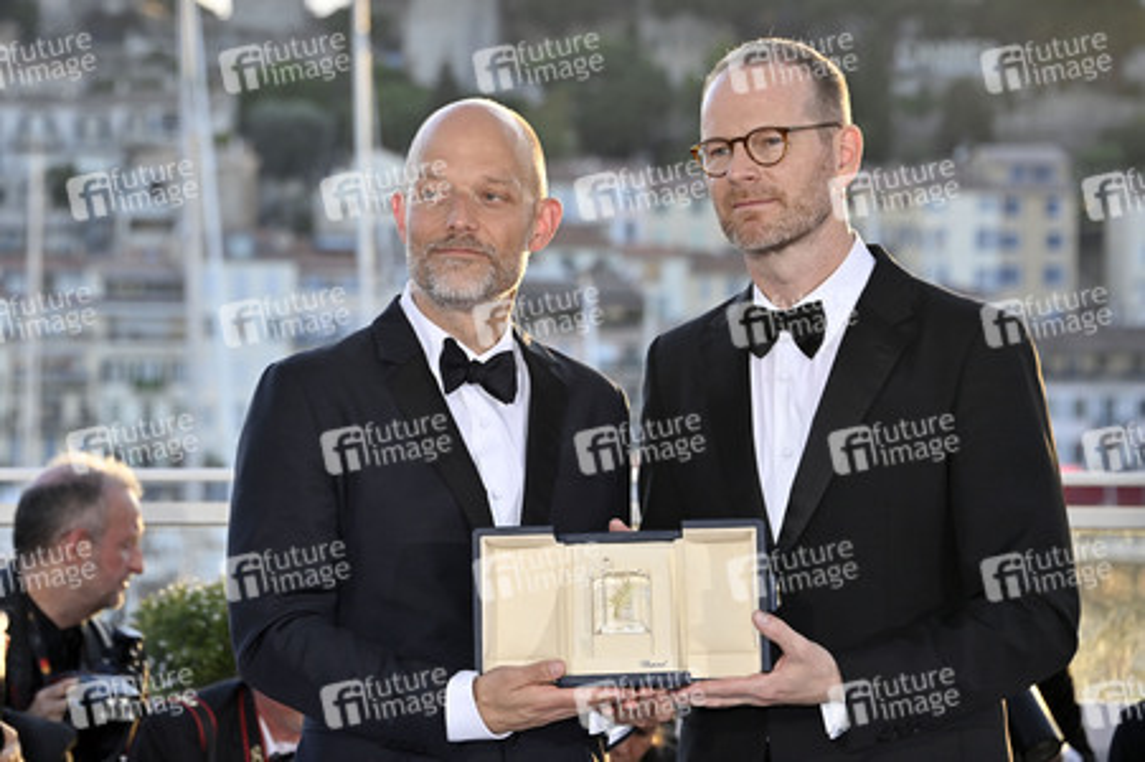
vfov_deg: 9.1
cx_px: 572
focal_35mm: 150
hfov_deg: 13.7
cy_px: 381
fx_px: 4767
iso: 800
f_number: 6.3
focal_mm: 150
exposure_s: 1/250
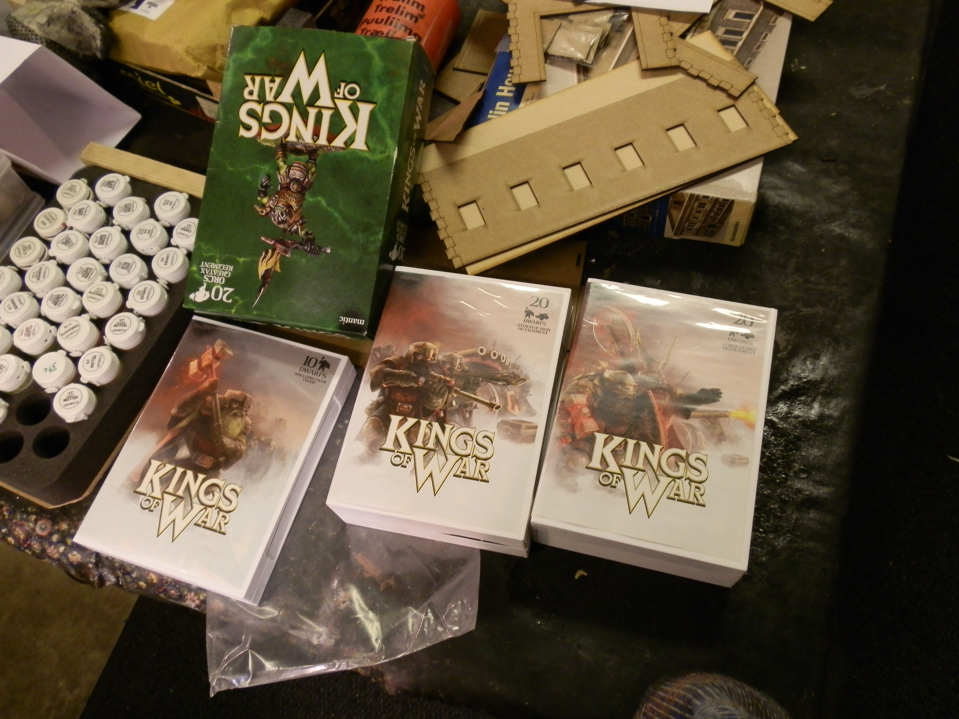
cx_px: 480
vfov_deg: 49.7
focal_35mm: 28
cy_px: 360
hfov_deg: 63.4
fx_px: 776
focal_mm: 5
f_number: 3.1
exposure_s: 1/25
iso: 200
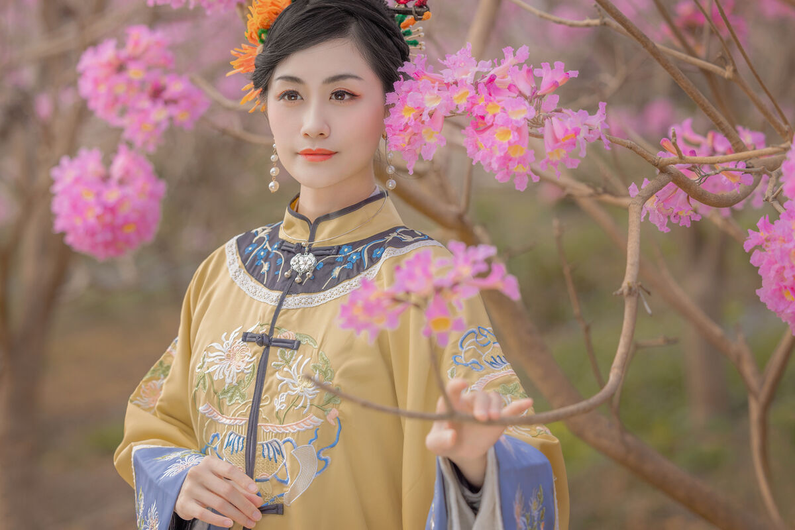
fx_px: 2274
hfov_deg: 19.8
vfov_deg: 13.3
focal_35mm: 103
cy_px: 265
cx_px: 398
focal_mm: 104
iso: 100
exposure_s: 1/800
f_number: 2.8
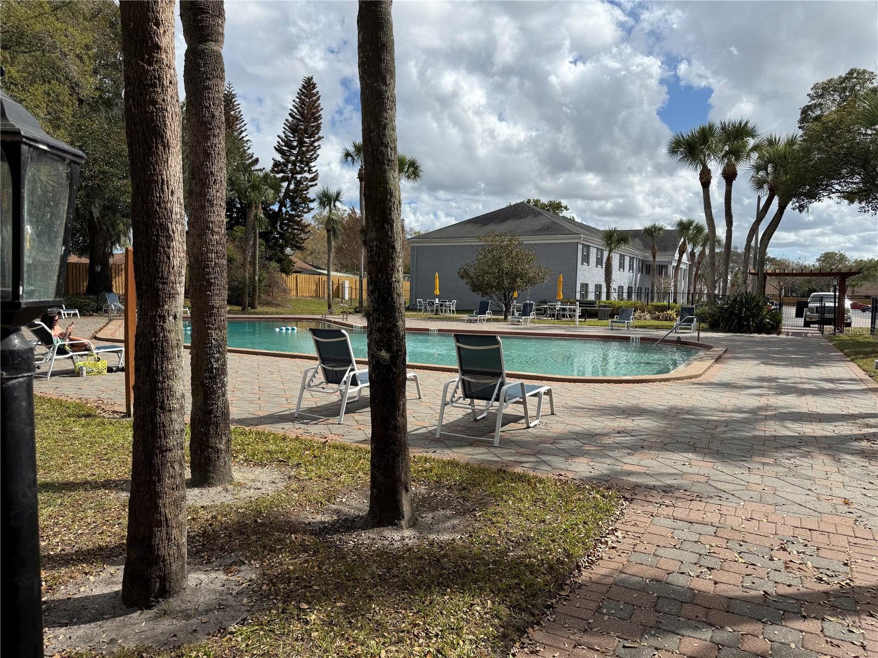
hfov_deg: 71.6
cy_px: 329
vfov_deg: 56.8
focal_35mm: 24
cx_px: 439
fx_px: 609
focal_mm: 6.76
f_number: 1.78
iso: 80
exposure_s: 1/6711
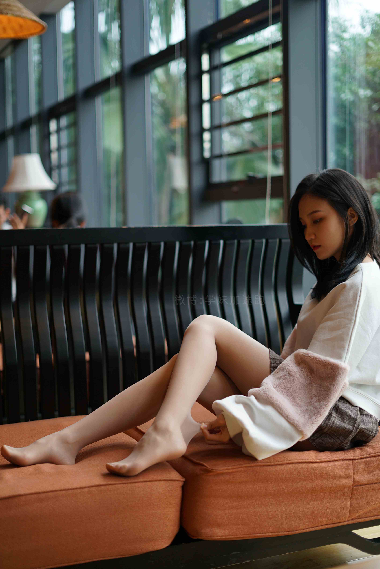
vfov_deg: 39.6
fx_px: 791
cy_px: 284
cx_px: 190
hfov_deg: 27.0
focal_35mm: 50
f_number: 1.8
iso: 200
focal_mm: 50
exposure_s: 1/400
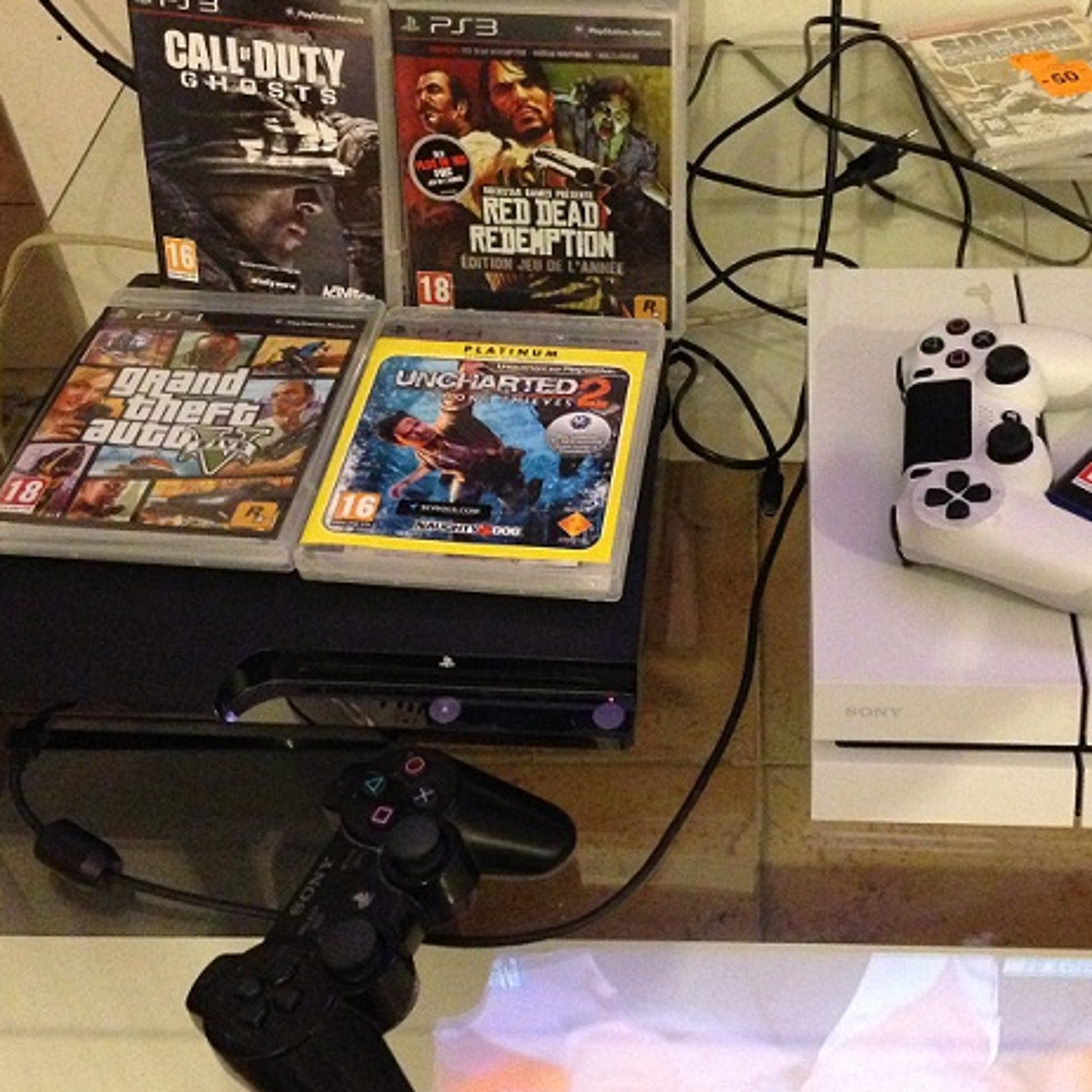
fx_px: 1642
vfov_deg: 36.8
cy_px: 496
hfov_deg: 36.6
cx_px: 689
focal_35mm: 46
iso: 800
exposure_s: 1/15
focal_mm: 4.12
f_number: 2.4
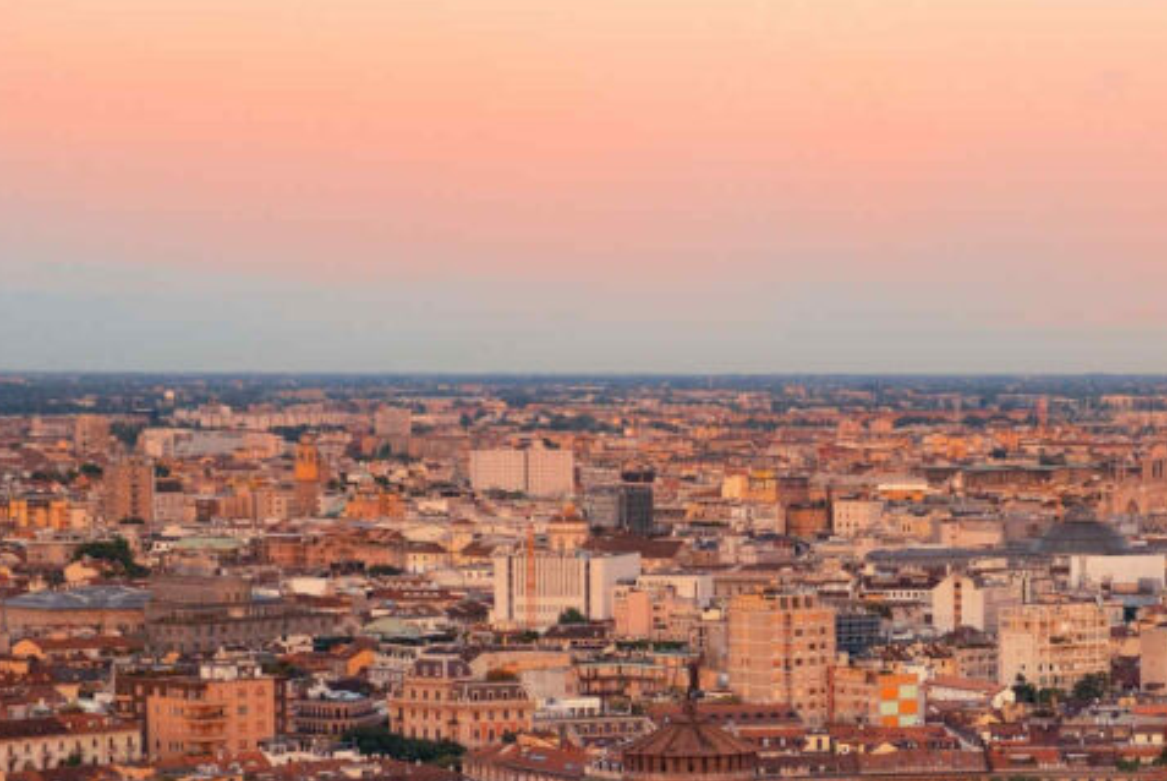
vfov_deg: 10.3
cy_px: 747
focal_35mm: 133
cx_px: 1025
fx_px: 4315
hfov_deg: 15.2
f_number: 3.5
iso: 450
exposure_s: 1/60
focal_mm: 62
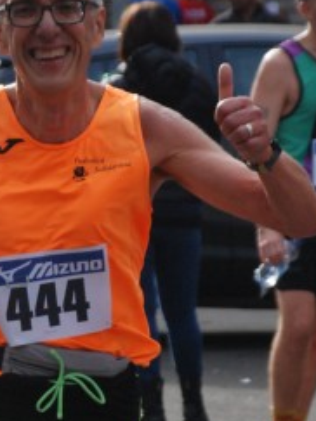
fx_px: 4349
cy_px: 326
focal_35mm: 357
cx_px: 74
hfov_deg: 4.2
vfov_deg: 5.6
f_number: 5.6
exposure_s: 1/1000
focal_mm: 100
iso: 1000
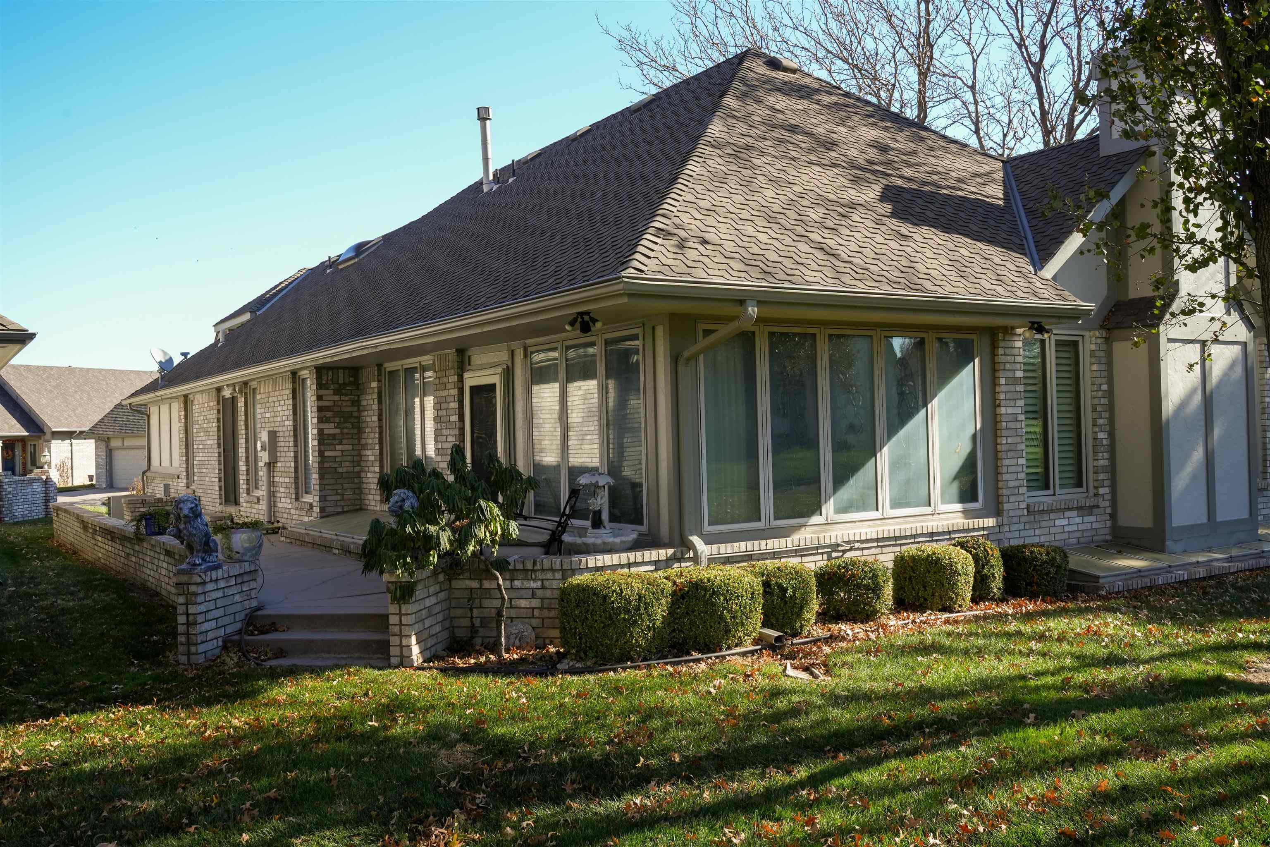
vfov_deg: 42.3
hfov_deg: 60.3
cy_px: 424
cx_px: 635
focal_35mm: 31
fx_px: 1094
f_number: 10
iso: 320
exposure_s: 1/160
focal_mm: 31
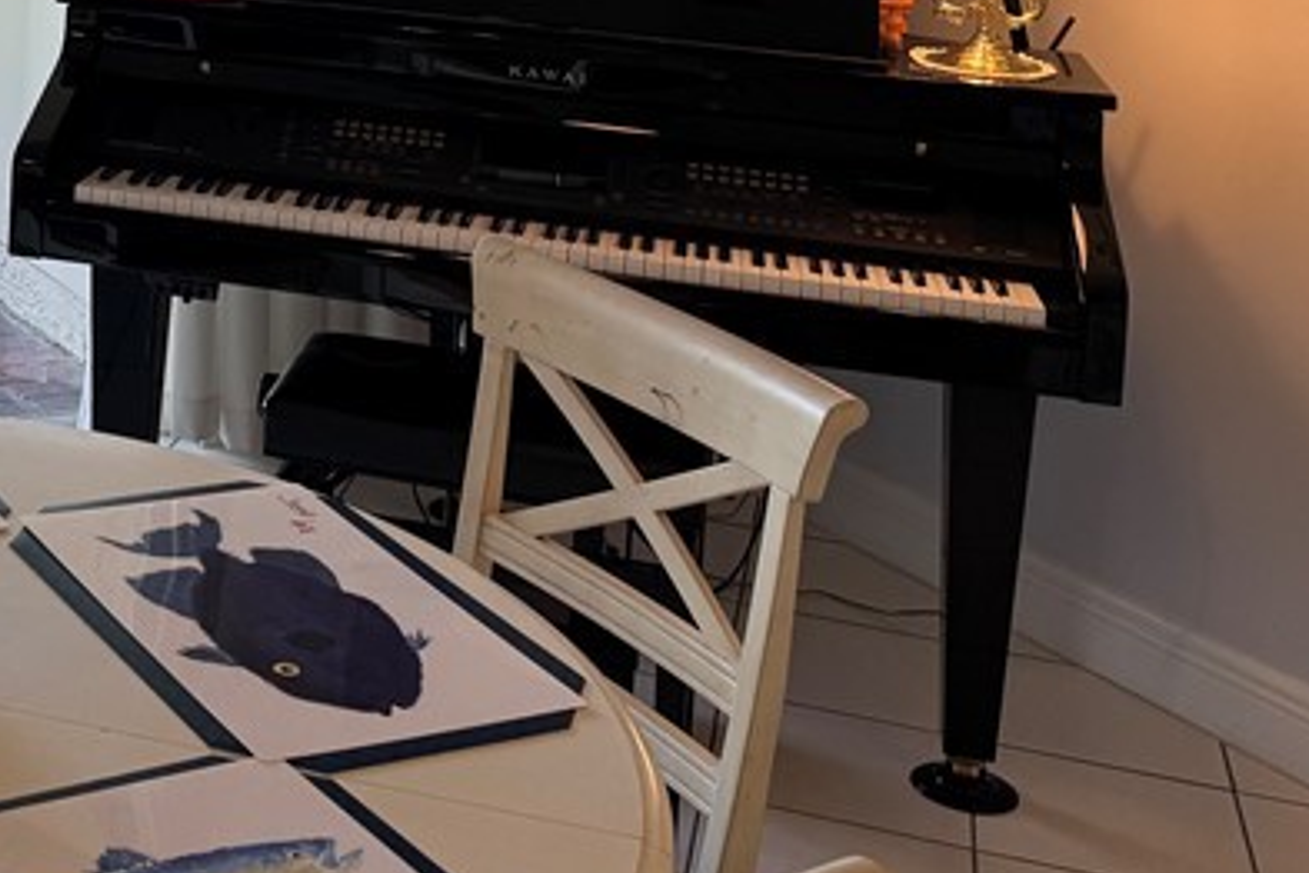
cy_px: -320
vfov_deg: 19.1
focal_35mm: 65
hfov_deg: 28.9
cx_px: -7
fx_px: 2363
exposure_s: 1/206
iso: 64
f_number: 1.78
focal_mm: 6.76
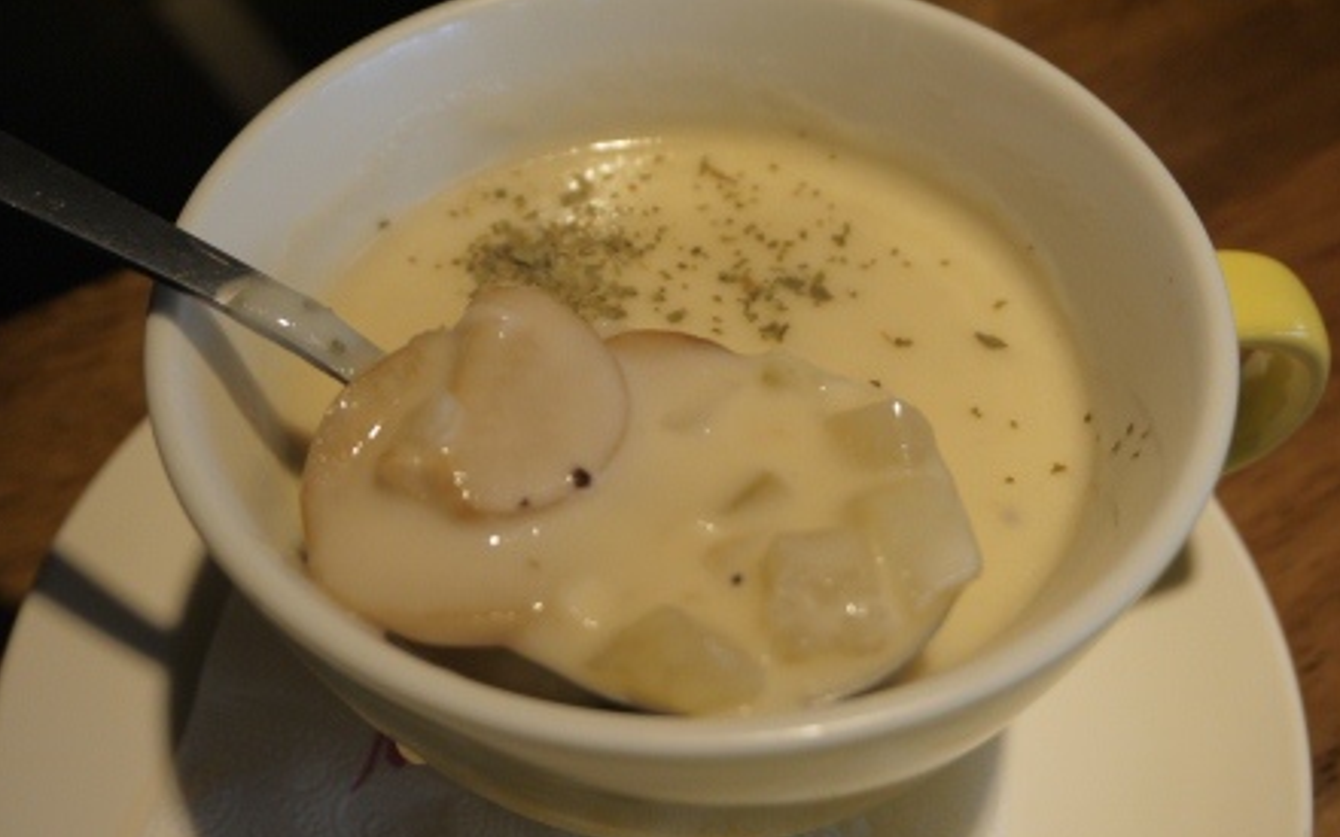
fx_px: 1497
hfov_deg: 48.2
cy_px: 411
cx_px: 670
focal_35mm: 41
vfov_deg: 31.2
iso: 160
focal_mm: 19
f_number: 4.3
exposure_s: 1/80
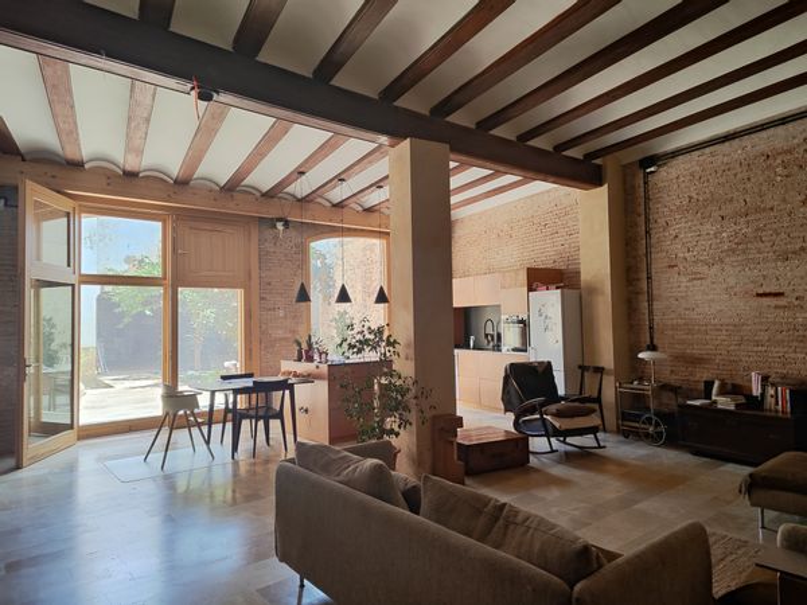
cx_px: 404
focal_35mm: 23
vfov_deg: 58.9
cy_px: 302
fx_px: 536
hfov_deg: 73.9
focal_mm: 5.4
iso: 50
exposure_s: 1/109
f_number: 1.8
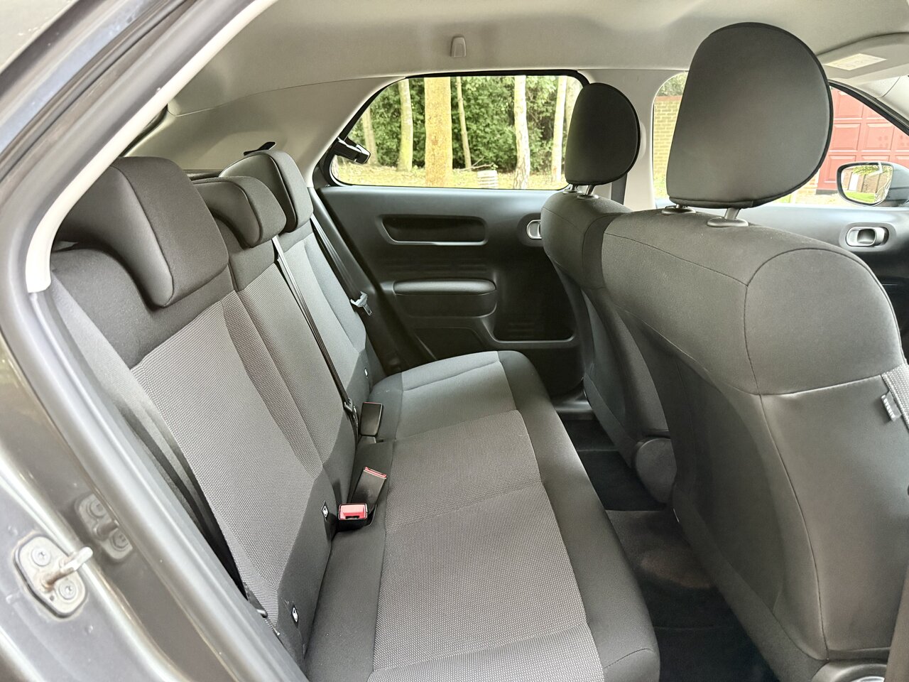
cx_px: 454
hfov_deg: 71.6
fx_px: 630
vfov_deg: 56.8
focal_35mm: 24
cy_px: 341
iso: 1000
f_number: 1.78
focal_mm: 6.76
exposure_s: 1/40
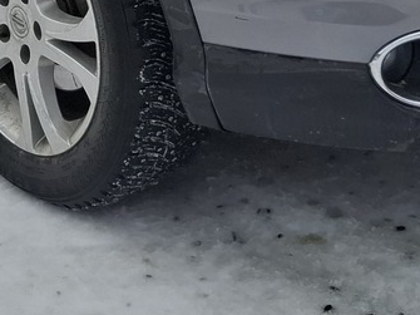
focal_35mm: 99
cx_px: 184
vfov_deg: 13.7
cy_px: -202
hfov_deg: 19.8
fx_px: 1201
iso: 50
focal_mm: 5.54
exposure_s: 1/2475
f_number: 1.8
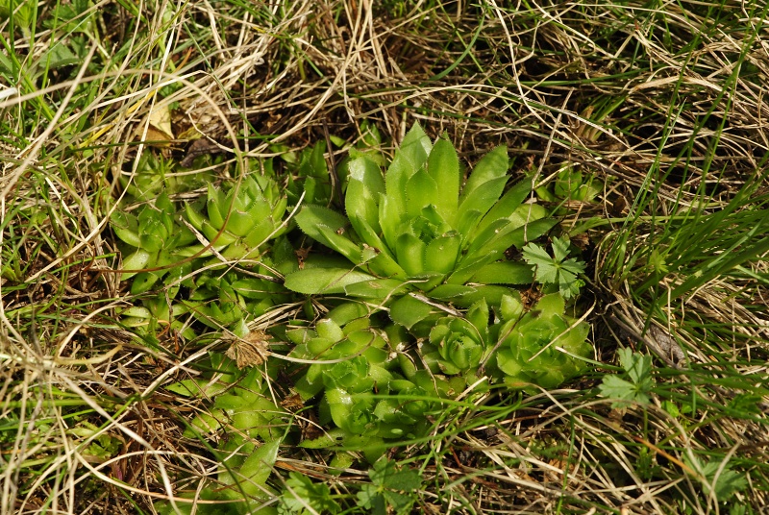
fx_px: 2728
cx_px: 384
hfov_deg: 16.0
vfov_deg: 10.8
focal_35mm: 128
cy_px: 258
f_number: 13
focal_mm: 85
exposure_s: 1/100
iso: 100
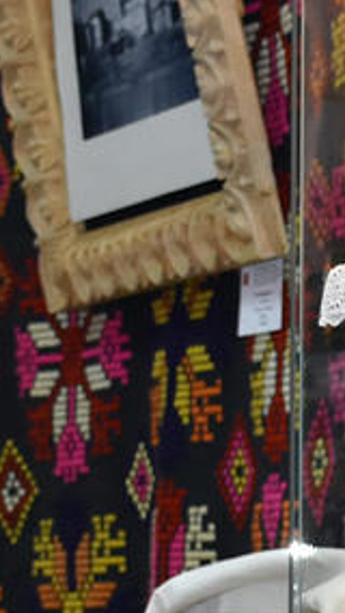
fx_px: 3108
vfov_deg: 11.1
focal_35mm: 191
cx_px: 552
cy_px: 627
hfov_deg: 6.3
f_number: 4
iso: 800
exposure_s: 1/160
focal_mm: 27
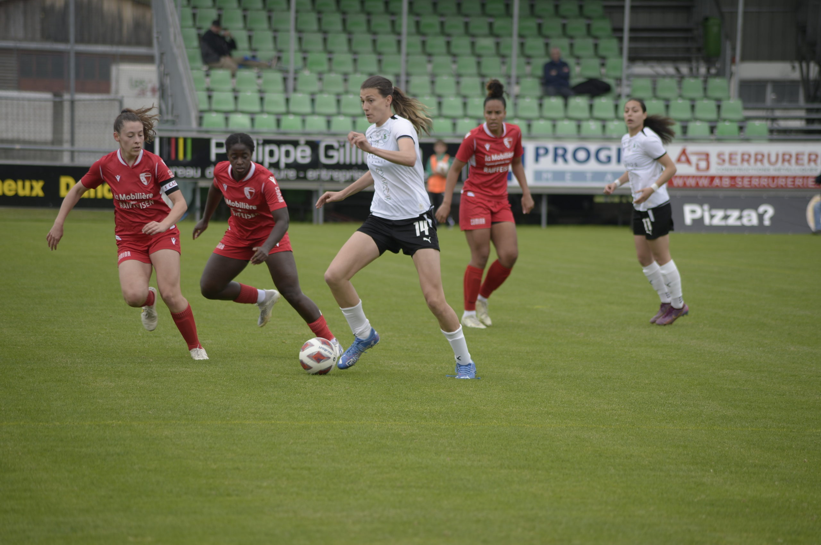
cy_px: 272
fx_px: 4784
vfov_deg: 6.5
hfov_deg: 9.8
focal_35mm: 210
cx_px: 410
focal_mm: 210
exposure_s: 1/500
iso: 200
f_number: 4.8
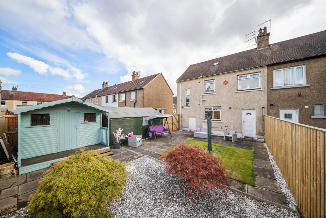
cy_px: 109
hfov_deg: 112.6
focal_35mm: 12
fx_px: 109
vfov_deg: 90.0
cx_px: 163
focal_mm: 12
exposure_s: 1/250
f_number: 8
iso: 160
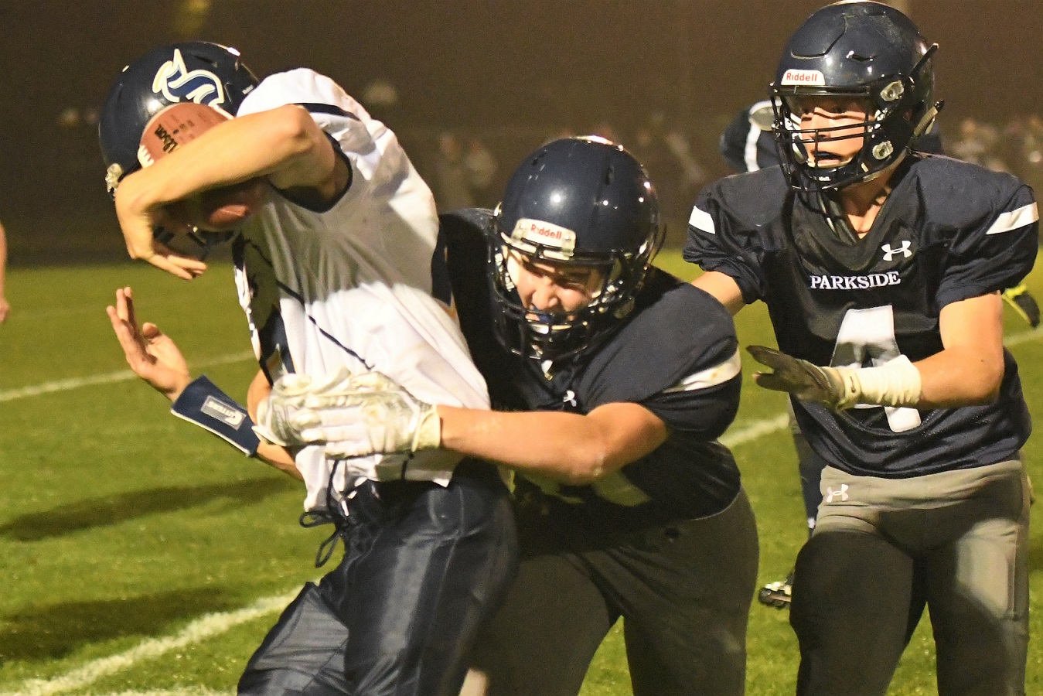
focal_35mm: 105
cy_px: 348
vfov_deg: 13.0
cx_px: 522
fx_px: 3043
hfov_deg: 19.5
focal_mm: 70
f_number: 2.8
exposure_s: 1/1000
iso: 9000
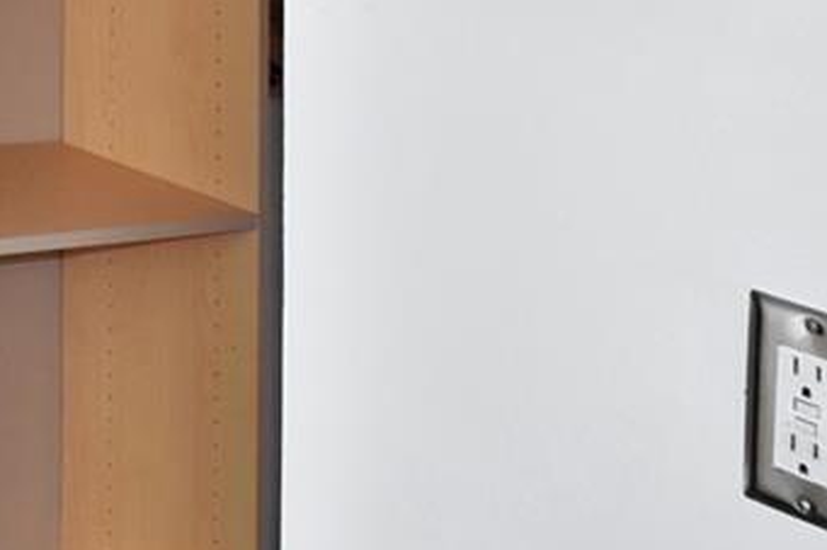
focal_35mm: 81
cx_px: -393
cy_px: -68
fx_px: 1860
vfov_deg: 16.3
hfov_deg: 21.3
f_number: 5.6
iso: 720
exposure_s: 1/125
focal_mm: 18
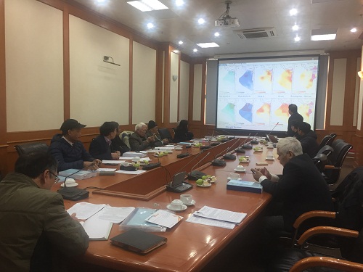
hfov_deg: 61.7
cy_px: 136
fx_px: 304
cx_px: 182
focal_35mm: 29
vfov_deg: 48.2
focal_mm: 4.15
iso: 80
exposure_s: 1/33
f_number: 2.2
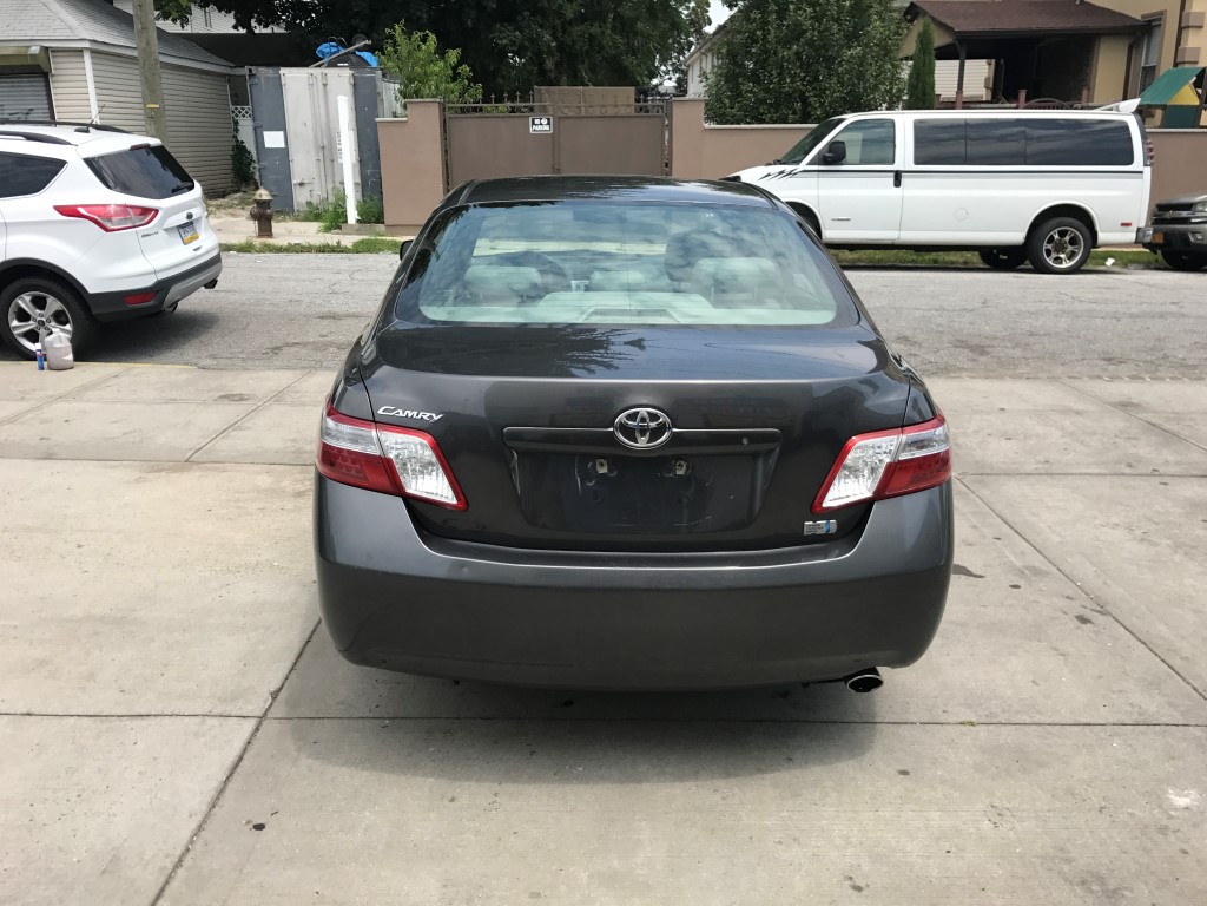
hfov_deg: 63.4
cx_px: 604
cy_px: 453
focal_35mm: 28
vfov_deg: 49.7
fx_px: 976
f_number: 1.8
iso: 20
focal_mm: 3.99
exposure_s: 1/1389
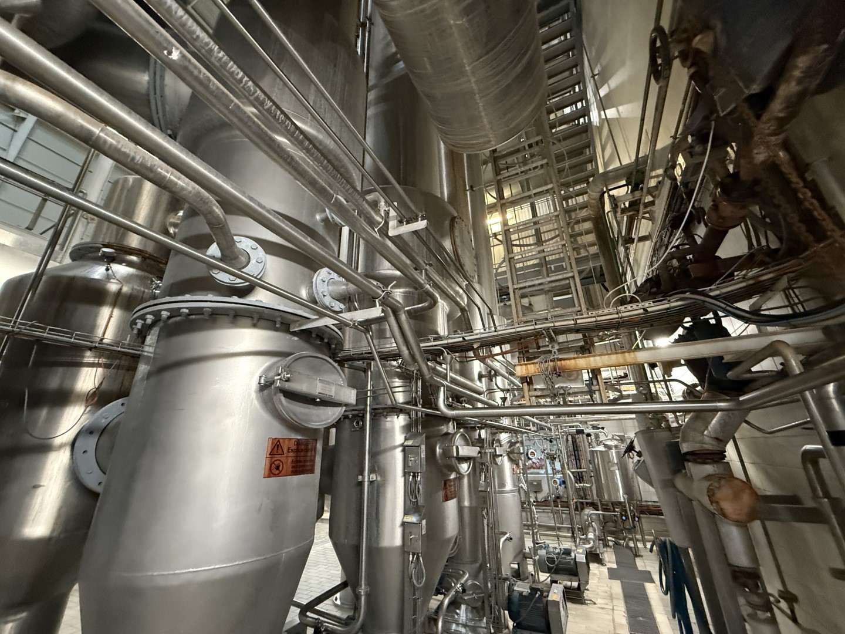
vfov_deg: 85.7
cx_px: 422
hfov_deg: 102.1
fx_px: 342
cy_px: 317
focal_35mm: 14
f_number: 2.2
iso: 800
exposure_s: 1/50
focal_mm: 2.22
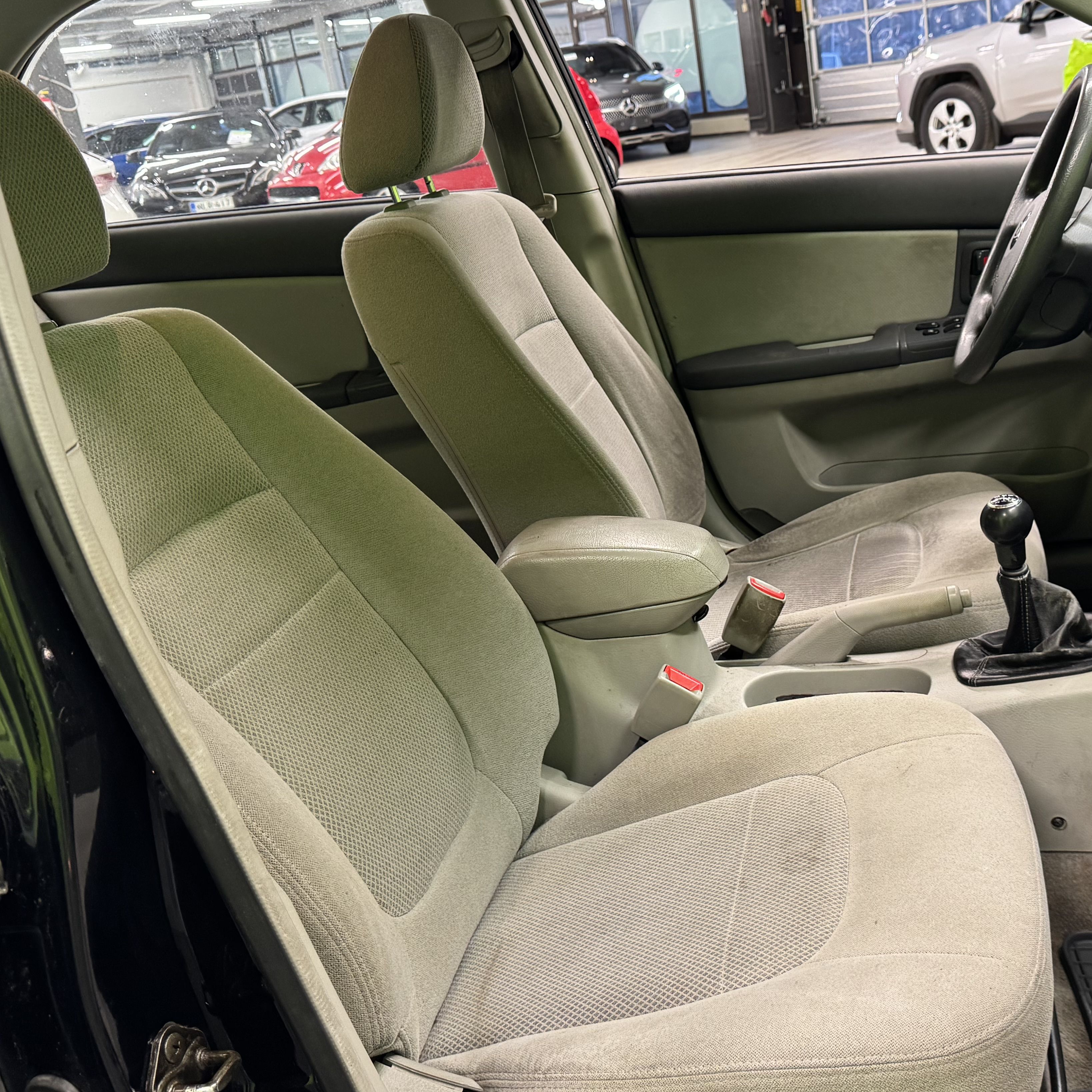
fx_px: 1321
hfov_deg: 44.5
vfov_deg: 44.9
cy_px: 531
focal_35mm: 37
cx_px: 696
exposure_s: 1/50
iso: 320
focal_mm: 6.76
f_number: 1.78
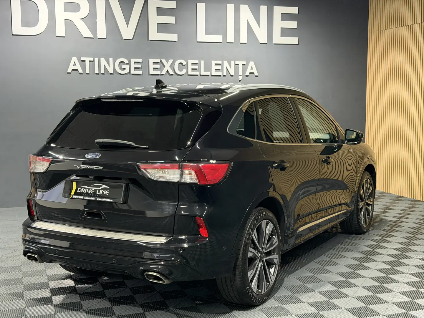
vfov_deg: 30.3
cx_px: 212
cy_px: 159
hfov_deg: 39.7
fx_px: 588
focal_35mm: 48
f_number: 1.78
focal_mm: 6.76
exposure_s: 1/50
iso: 200
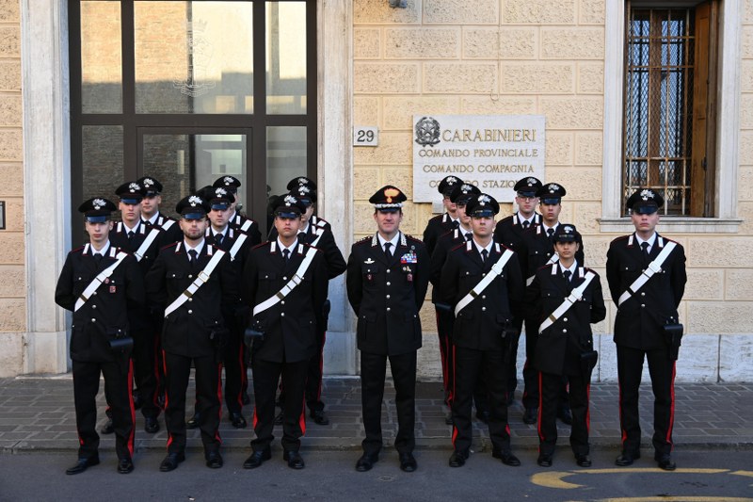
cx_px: 376
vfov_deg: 34.8
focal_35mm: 38
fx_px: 800
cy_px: 251
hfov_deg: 50.4
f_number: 4.5
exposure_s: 1/250
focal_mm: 25.5
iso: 200
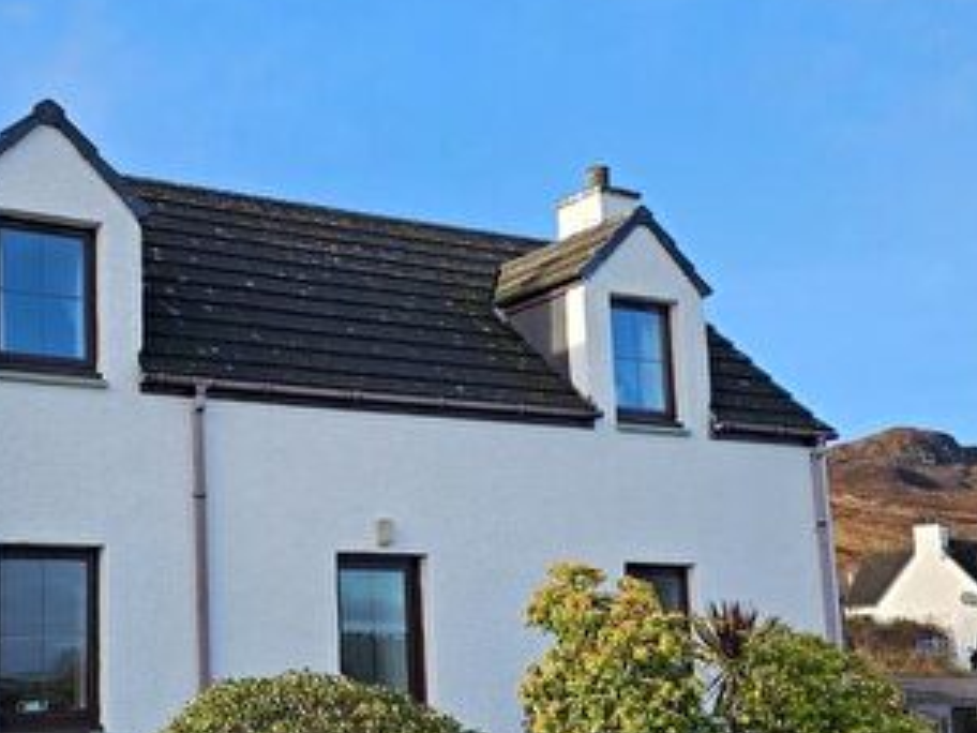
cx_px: 228
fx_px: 1496
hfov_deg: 35.3
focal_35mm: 53
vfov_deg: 27.4
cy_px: 487
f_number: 1.7
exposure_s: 1/427
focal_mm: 6.3
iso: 10
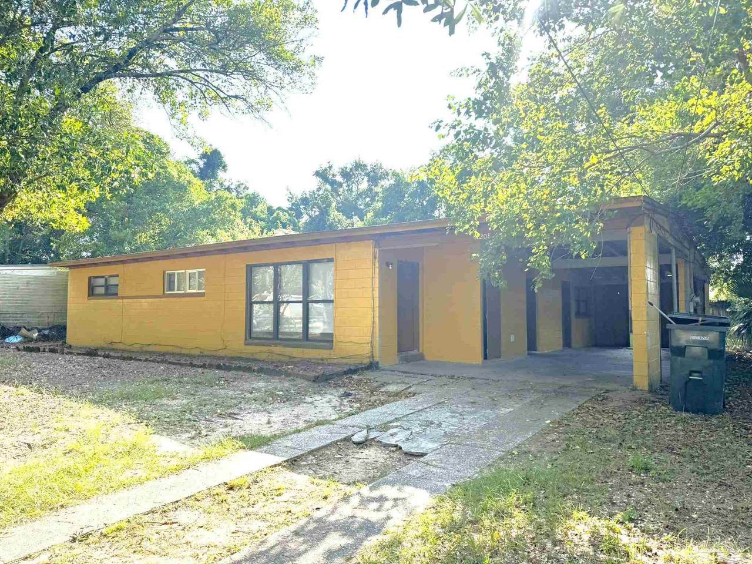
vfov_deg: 56.8
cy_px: 282
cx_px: 376
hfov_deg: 71.6
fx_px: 521
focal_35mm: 24
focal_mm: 6.76
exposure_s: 1/1395
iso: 80
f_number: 1.78
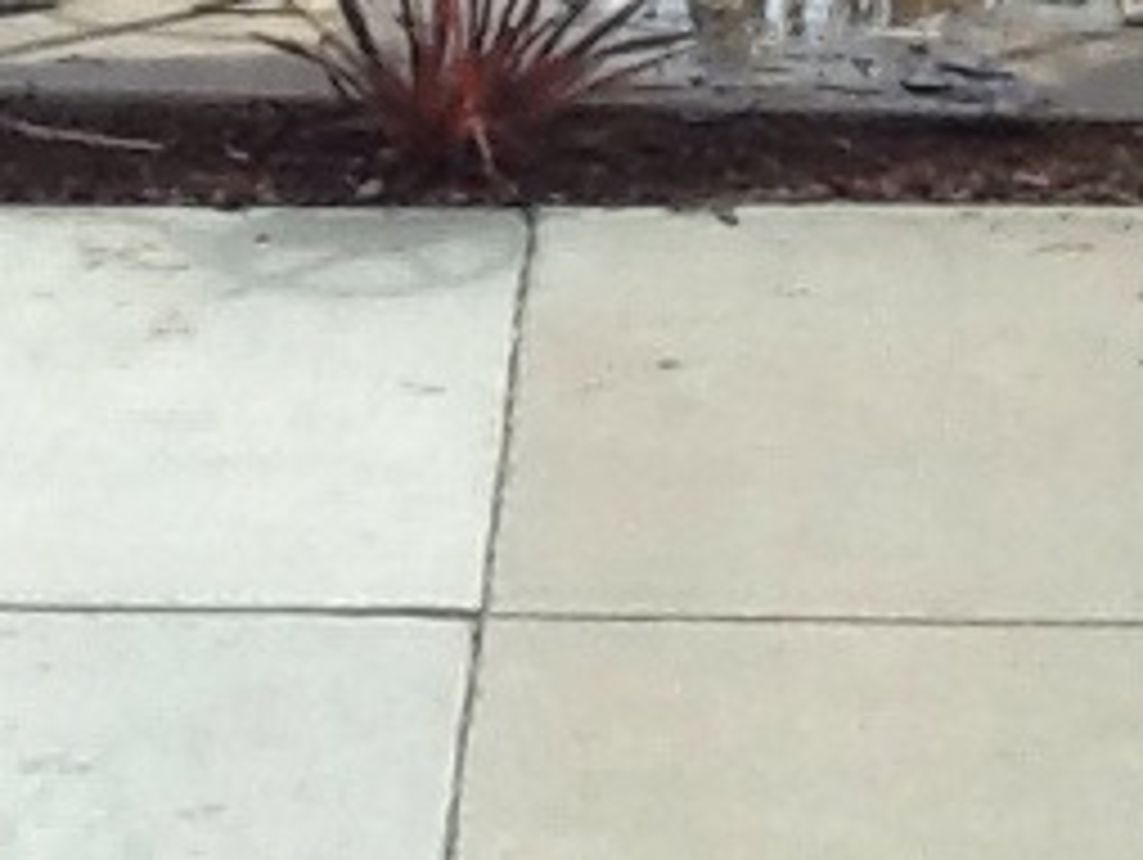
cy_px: -423
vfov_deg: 8.7
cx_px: 396
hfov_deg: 11.9
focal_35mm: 166
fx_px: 5486
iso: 40
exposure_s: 1/810
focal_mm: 2.03
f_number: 2.4
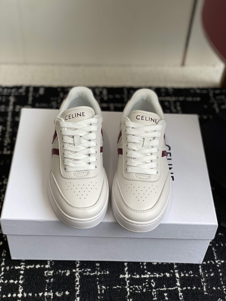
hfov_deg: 28.0
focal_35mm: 52
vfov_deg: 36.8
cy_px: 150
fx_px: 453
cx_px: 113
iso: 20
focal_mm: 6
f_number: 2
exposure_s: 1/292
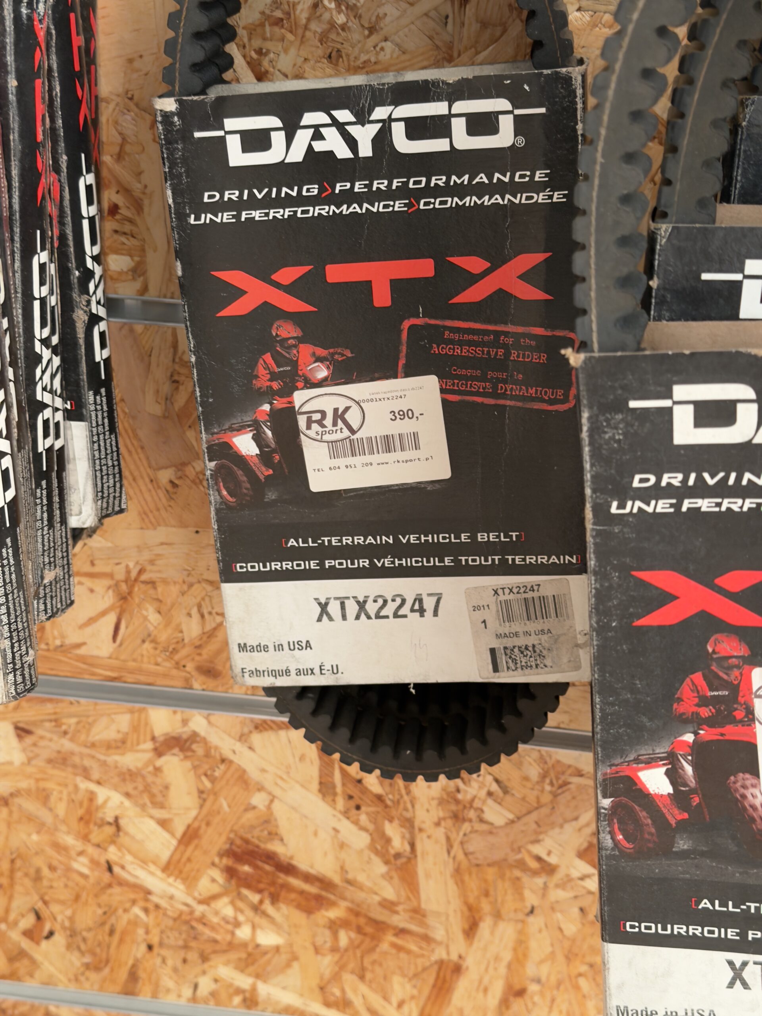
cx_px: 381
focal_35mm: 48
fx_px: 1409
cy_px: 508
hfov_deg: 30.3
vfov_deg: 39.7
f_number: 1.78
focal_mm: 6.76
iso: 200
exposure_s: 1/60
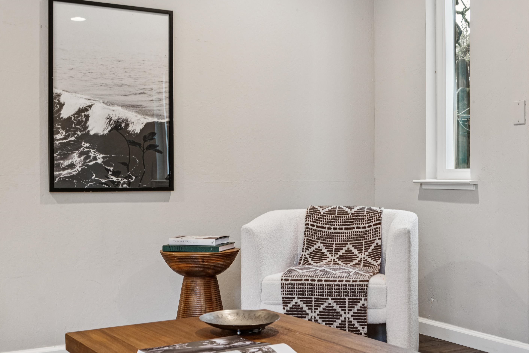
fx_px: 735
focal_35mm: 50
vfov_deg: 27.0
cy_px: 181
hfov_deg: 39.6
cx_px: 279
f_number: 16
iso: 640
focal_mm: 46
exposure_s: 1/3.33
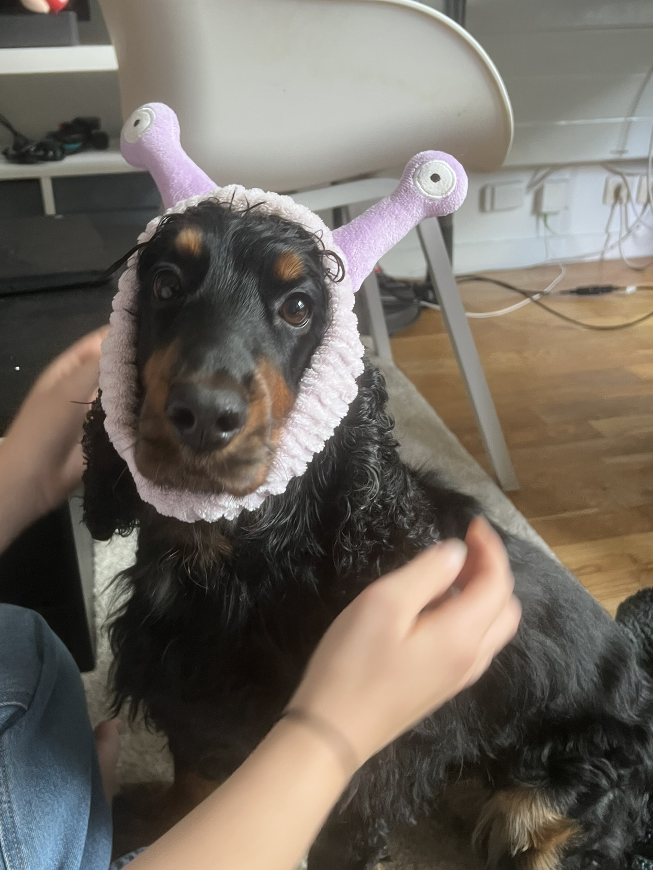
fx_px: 805
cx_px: 280
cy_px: 417
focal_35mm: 32
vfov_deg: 56.8
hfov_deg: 44.0
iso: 200
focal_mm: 5.7
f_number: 1.5
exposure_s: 1/60
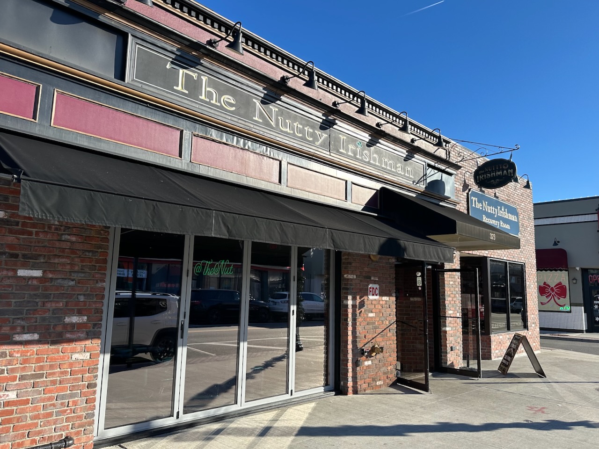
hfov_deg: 71.6
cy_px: 224
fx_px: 415
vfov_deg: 56.8
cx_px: 300
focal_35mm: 24
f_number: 1.78
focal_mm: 6.86
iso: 80
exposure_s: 1/3058
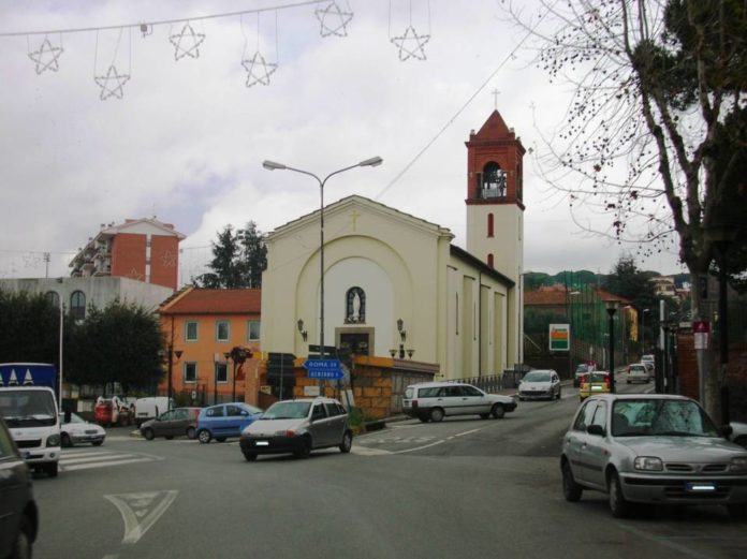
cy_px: 280
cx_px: 374
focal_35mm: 58
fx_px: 1251
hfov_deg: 33.3
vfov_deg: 25.2
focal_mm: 9.6
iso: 50
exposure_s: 1/144
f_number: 3.5
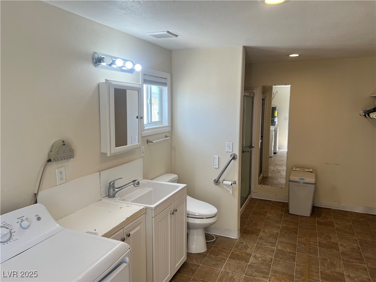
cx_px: 188
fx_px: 282
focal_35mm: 26
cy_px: 141
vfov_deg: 53.1
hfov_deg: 67.3
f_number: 1.5
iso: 40
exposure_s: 1/173
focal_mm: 5.7
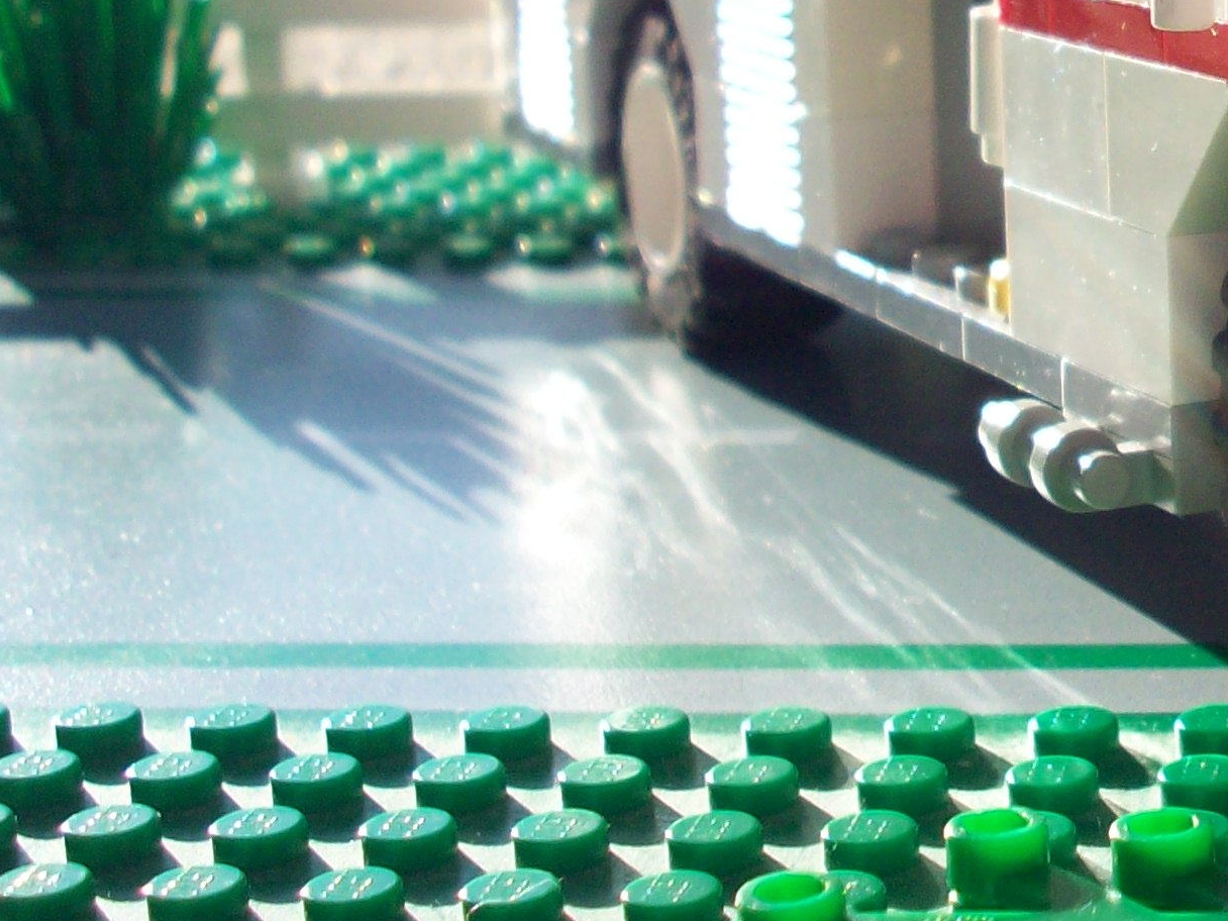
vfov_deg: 15.7
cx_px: 1411
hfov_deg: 20.0
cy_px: 62
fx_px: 3299
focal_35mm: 93
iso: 80
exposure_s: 1/189
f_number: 5.6
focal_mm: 6.2
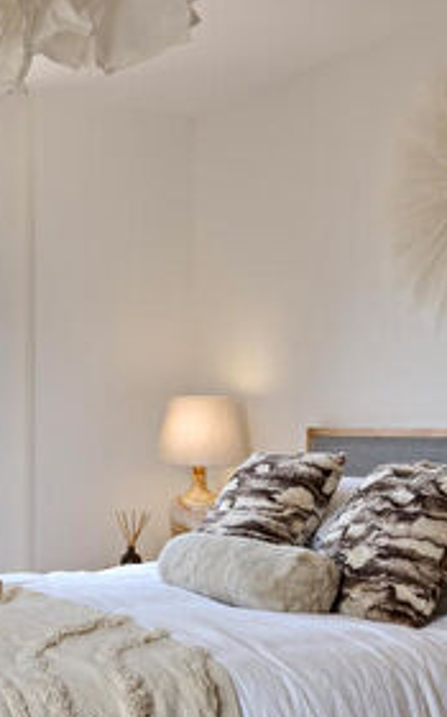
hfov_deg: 21.0
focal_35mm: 61
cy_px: 448
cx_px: 100
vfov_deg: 33.3
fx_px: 1192
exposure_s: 1.3
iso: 50
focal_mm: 24
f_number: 10
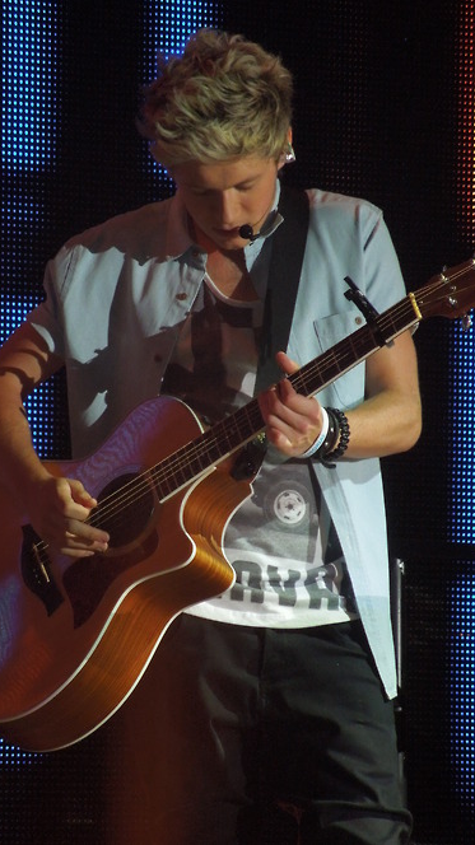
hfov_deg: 3.2
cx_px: 219
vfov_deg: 5.6
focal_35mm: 383
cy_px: 422
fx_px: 8585
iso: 800
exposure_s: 1/60
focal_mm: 63
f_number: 5.9
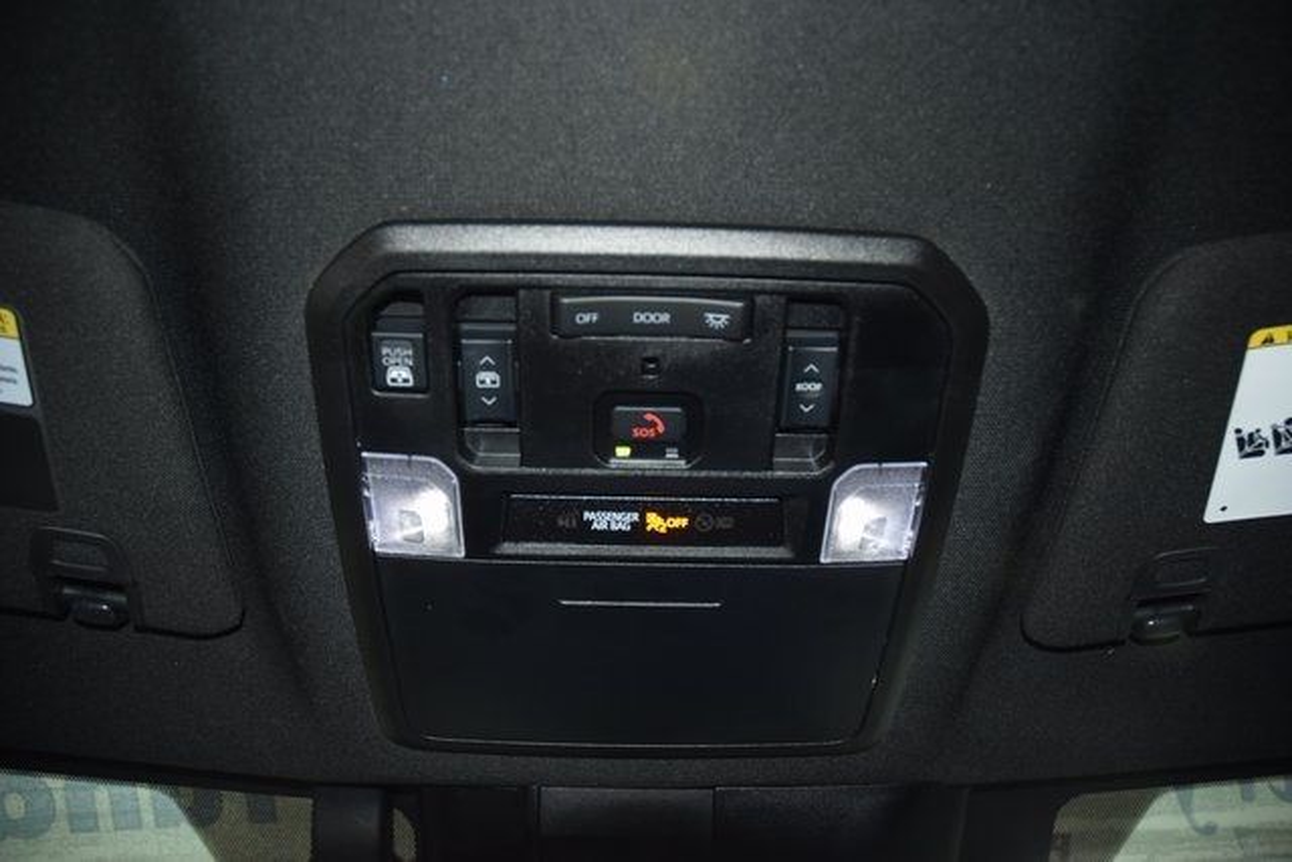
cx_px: 646
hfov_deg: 67.4
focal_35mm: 27
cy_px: 431
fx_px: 969
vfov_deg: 48.0
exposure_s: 1/40
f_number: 3.5
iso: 720
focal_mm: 18
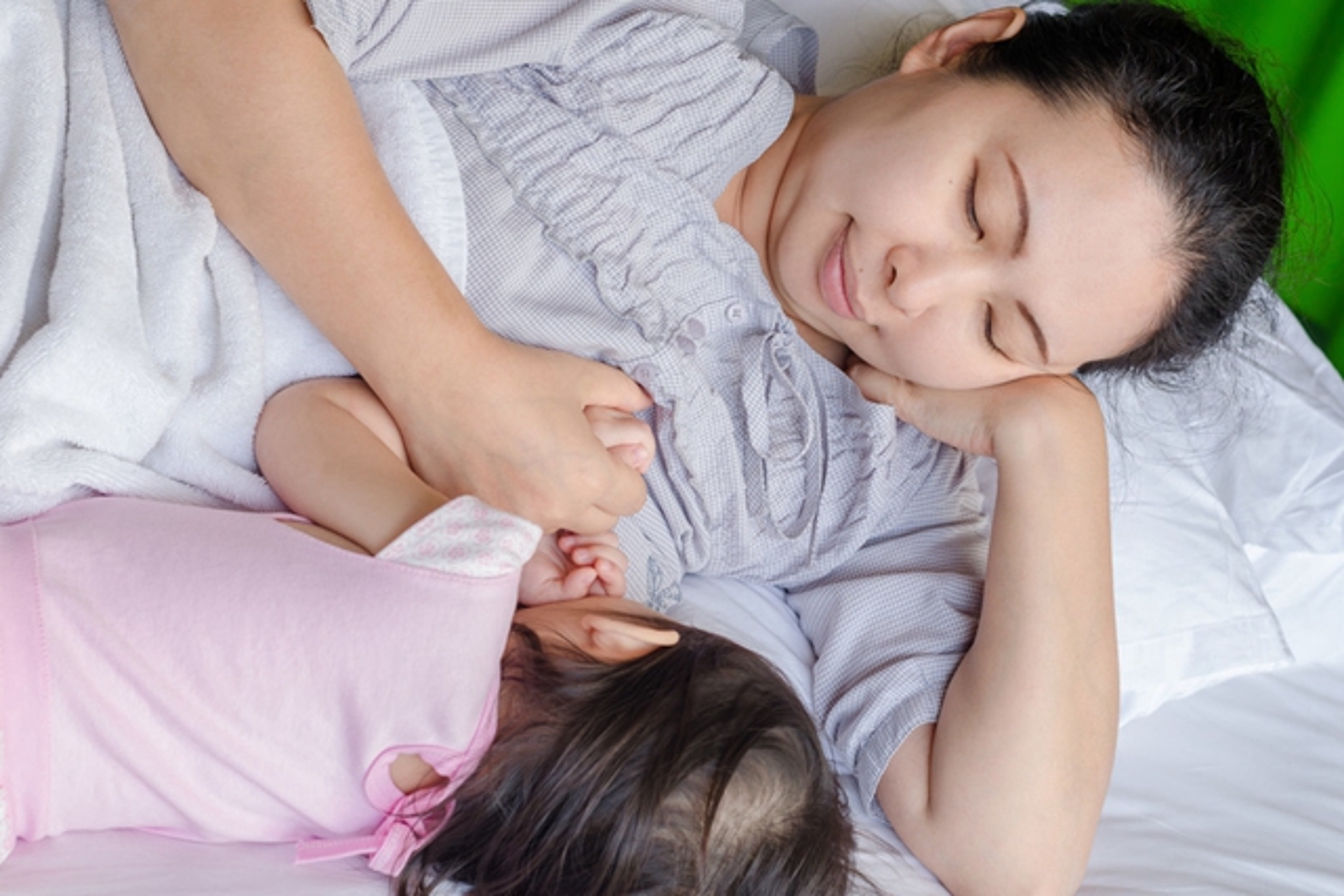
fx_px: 2800
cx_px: 672
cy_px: 448
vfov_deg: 18.2
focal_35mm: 75
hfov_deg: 27.0
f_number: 4.5
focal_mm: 50
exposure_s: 1/100
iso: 200
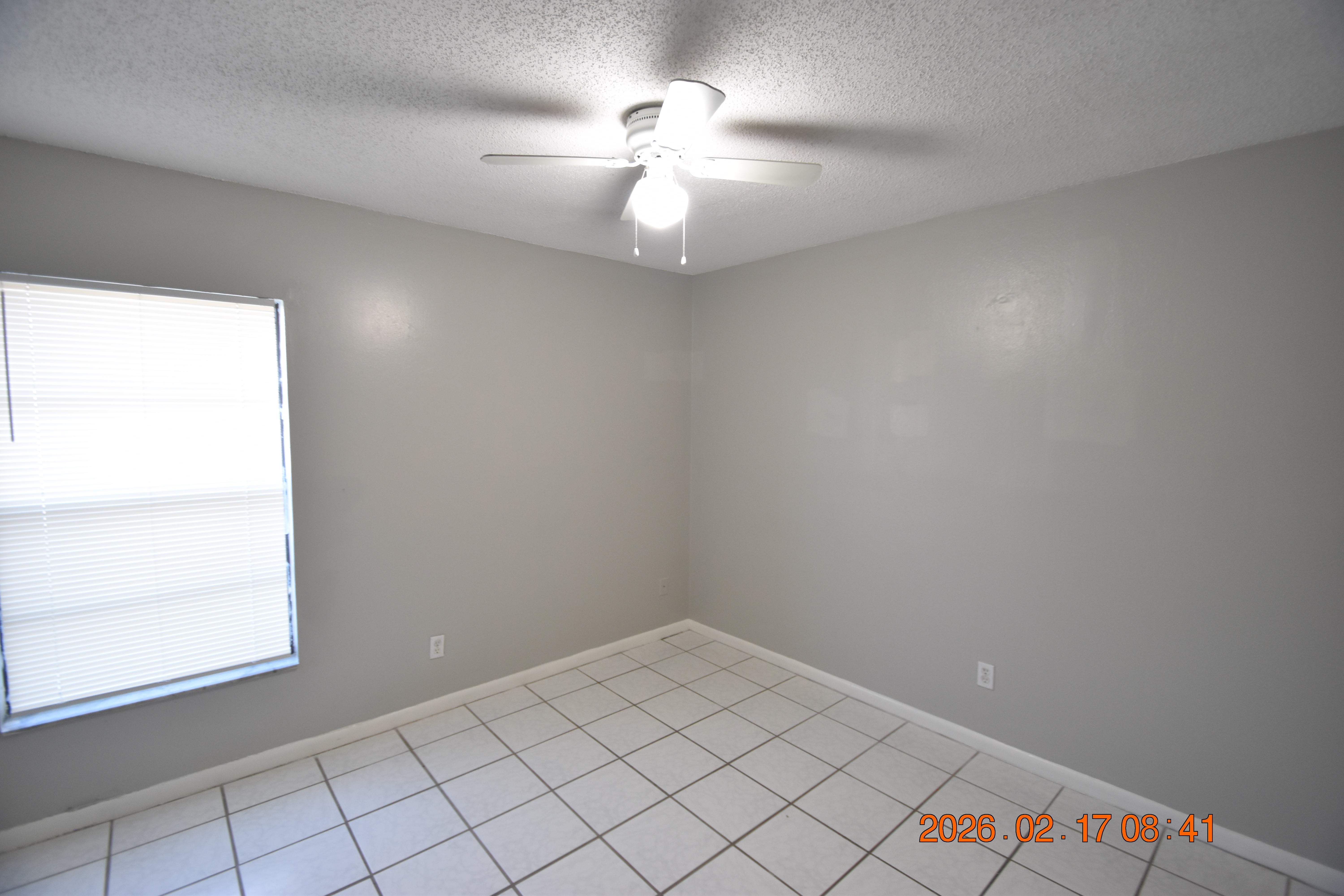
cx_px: 672
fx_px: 560
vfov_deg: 77.3
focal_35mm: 15
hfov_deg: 100.4
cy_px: 448
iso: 800
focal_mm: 10
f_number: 3.5
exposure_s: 1/30
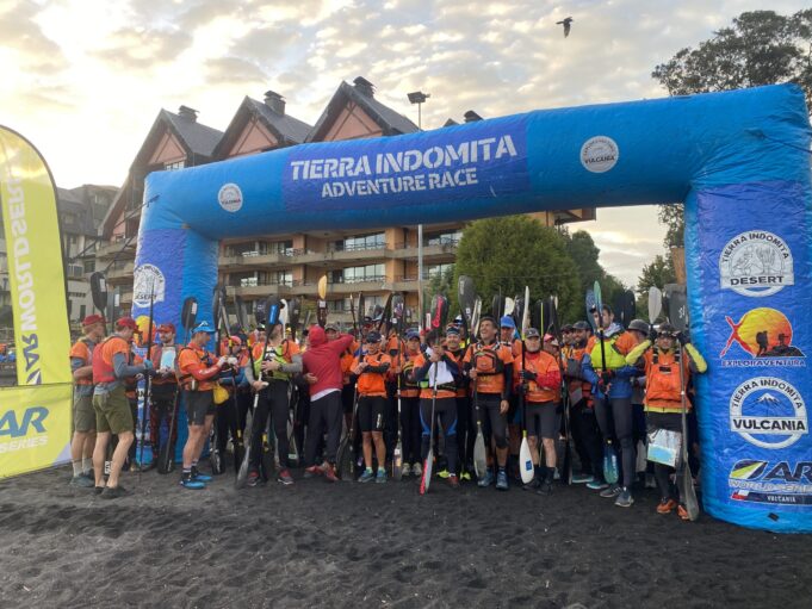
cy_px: 304
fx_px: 610
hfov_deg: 67.3
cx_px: 406
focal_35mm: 26
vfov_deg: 53.1
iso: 64
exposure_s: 1/121
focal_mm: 4.25
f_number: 1.8
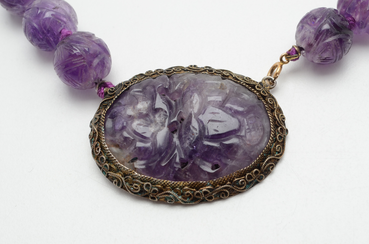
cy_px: 122
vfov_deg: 16.5
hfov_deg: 24.7
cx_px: 184
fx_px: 844
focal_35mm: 82
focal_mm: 55
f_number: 14
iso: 200
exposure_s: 1/125
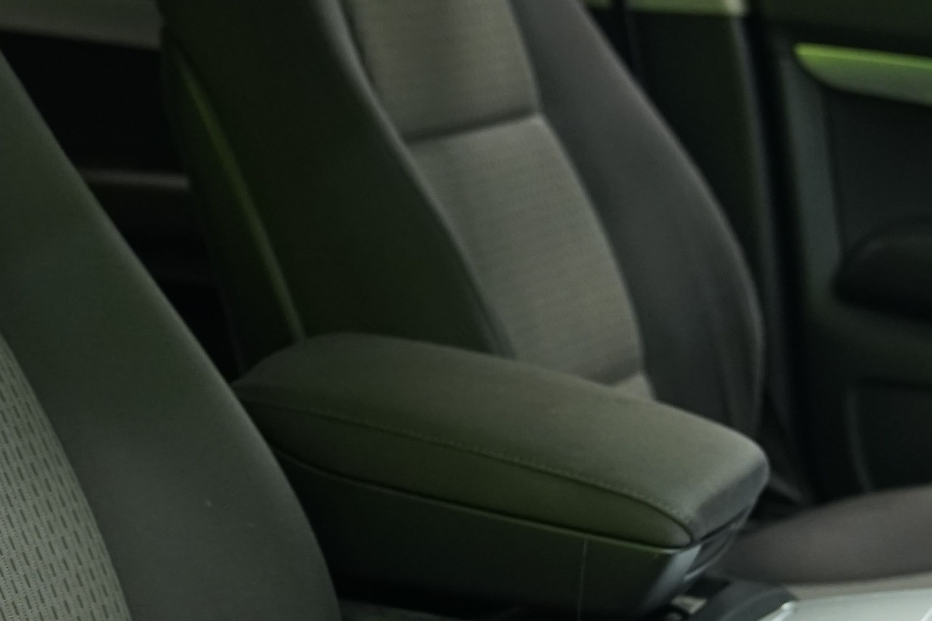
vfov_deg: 14.7
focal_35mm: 93
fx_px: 2407
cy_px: 440
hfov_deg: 21.9
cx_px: 359
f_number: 2.8
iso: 1000
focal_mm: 30
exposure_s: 1/30
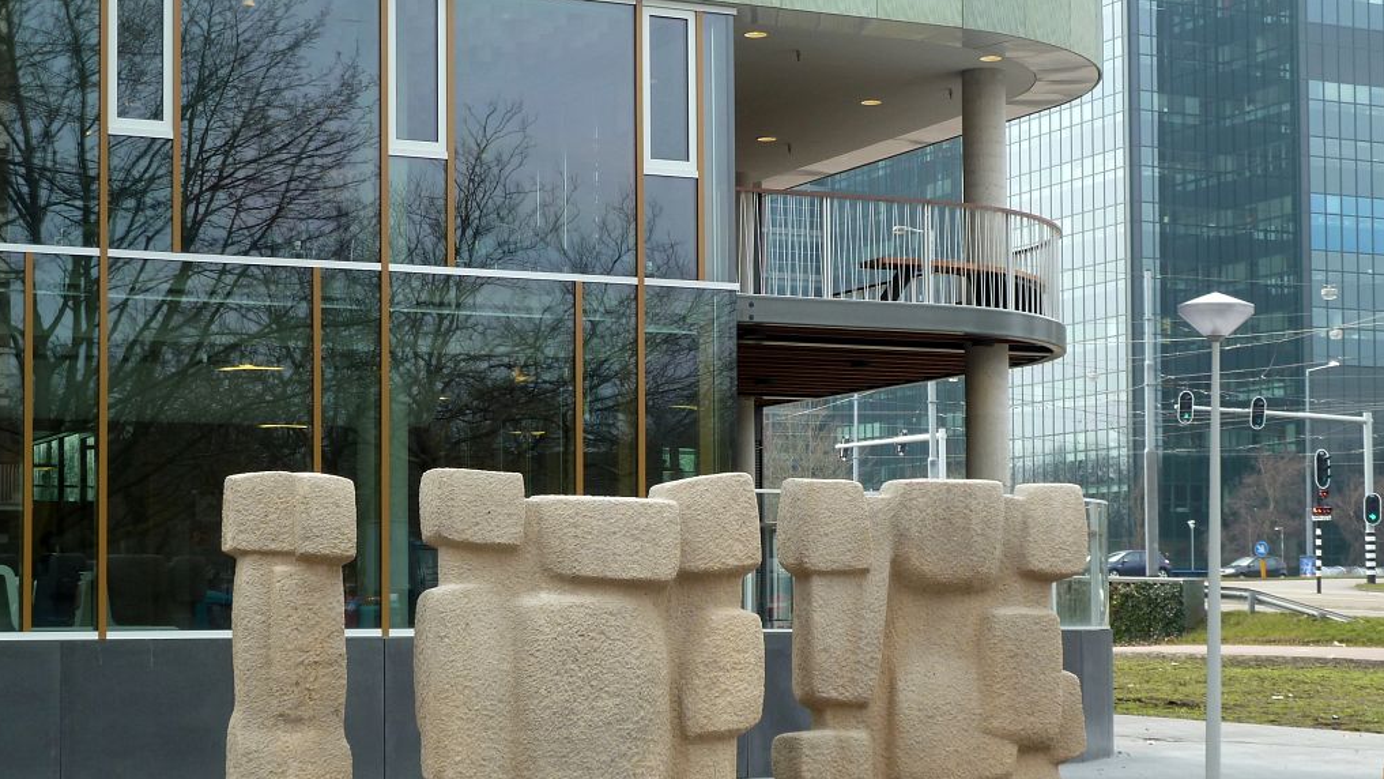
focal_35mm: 69
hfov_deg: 30.6
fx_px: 2532
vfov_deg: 17.4
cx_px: 690
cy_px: 516
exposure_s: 1/125
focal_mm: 10.3
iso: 80
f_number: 4
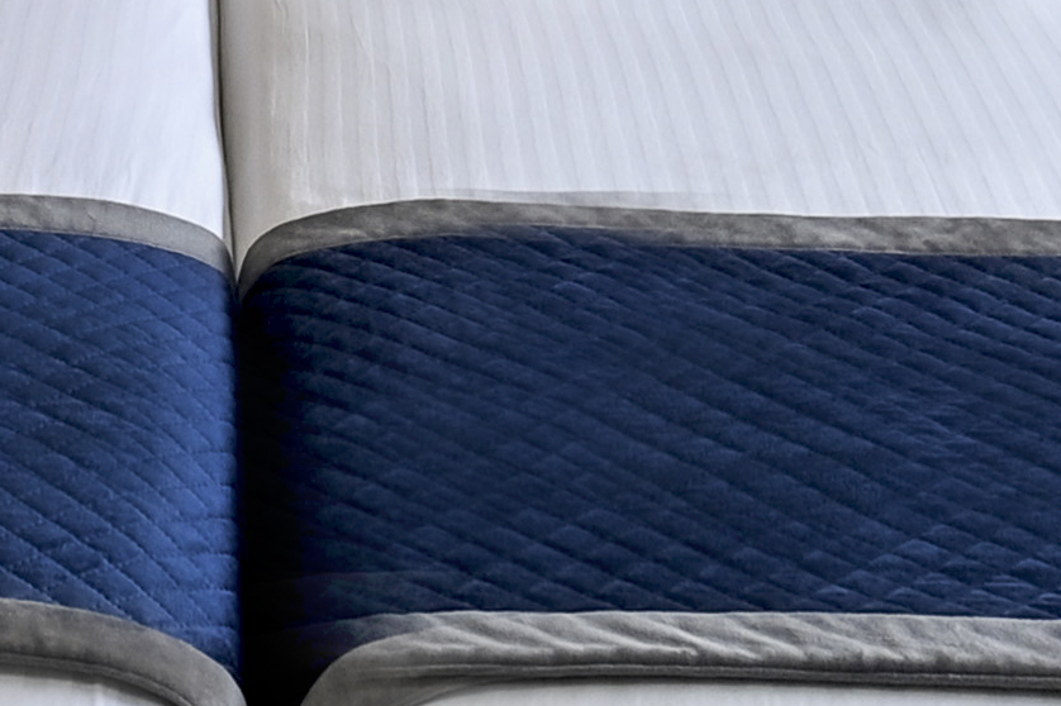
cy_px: -1024
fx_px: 2975
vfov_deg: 11.2
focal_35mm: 101
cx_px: 103
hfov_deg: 19.8
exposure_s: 1/100
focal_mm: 14
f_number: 7.1
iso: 400
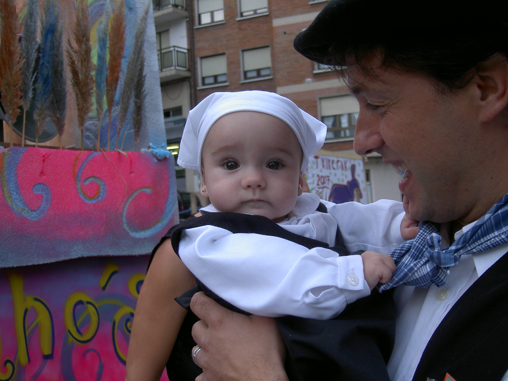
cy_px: 190
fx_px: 646
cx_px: 254
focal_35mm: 44
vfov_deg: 32.9
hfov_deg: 42.9
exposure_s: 1/96.2
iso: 100
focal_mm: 9
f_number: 2.9
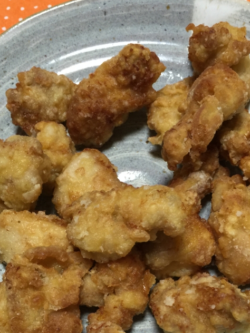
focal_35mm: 47
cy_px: 254
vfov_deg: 39.2
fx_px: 453
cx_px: 140
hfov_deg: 30.8
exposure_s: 1/15
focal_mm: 4.15
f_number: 2.2
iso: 32
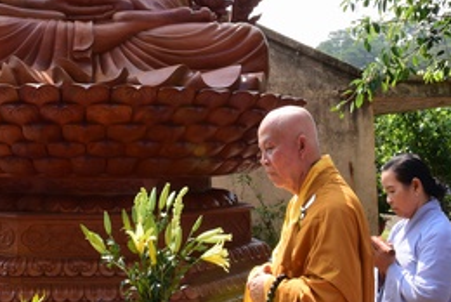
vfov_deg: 21.9
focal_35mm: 60
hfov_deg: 33.1
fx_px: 752
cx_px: 154
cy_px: 5
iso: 400
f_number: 22
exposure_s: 1/50
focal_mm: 24
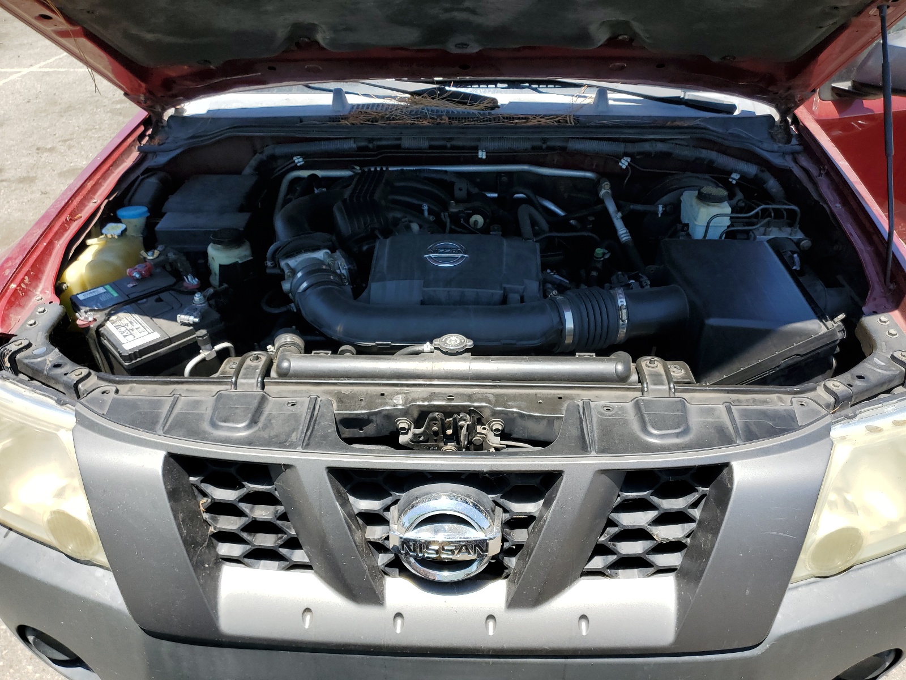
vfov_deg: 53.1
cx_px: 453
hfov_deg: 67.3
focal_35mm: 26
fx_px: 680
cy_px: 340
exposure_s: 1/1429
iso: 50
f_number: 1.5
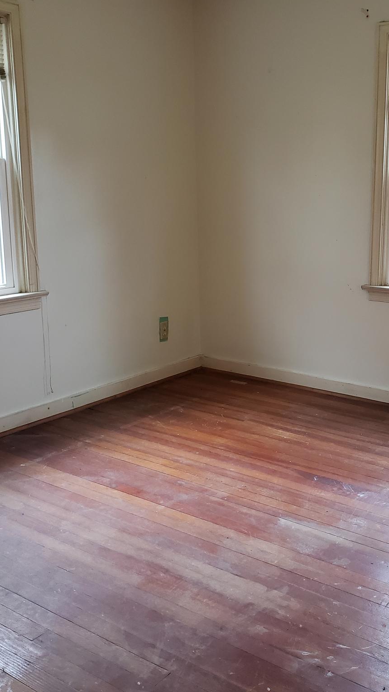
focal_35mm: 38
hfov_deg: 30.8
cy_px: 344
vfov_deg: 52.8
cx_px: 282
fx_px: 697
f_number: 2.4
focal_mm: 4.3
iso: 320
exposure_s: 1/60
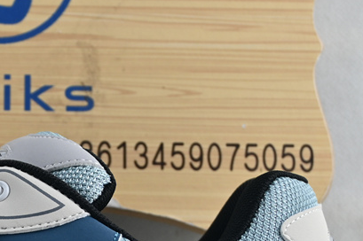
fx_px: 1443
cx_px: -57
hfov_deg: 14.0
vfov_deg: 9.4
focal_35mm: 143
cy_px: 323
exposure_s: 1/50
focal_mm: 32.5
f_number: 5
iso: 100
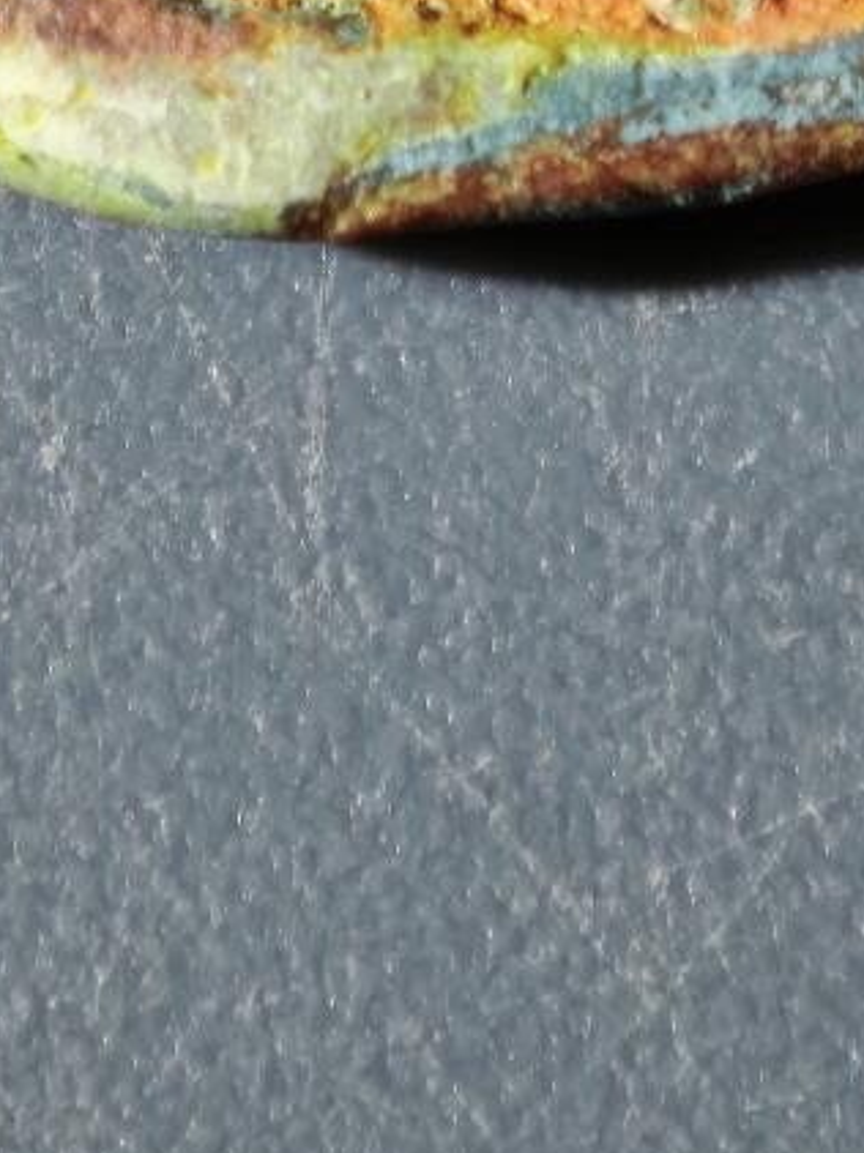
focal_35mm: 478
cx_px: 500
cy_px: -1246
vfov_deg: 4.1
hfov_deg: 3.1
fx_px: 15924
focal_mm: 9
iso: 250
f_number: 2
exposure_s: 1/100
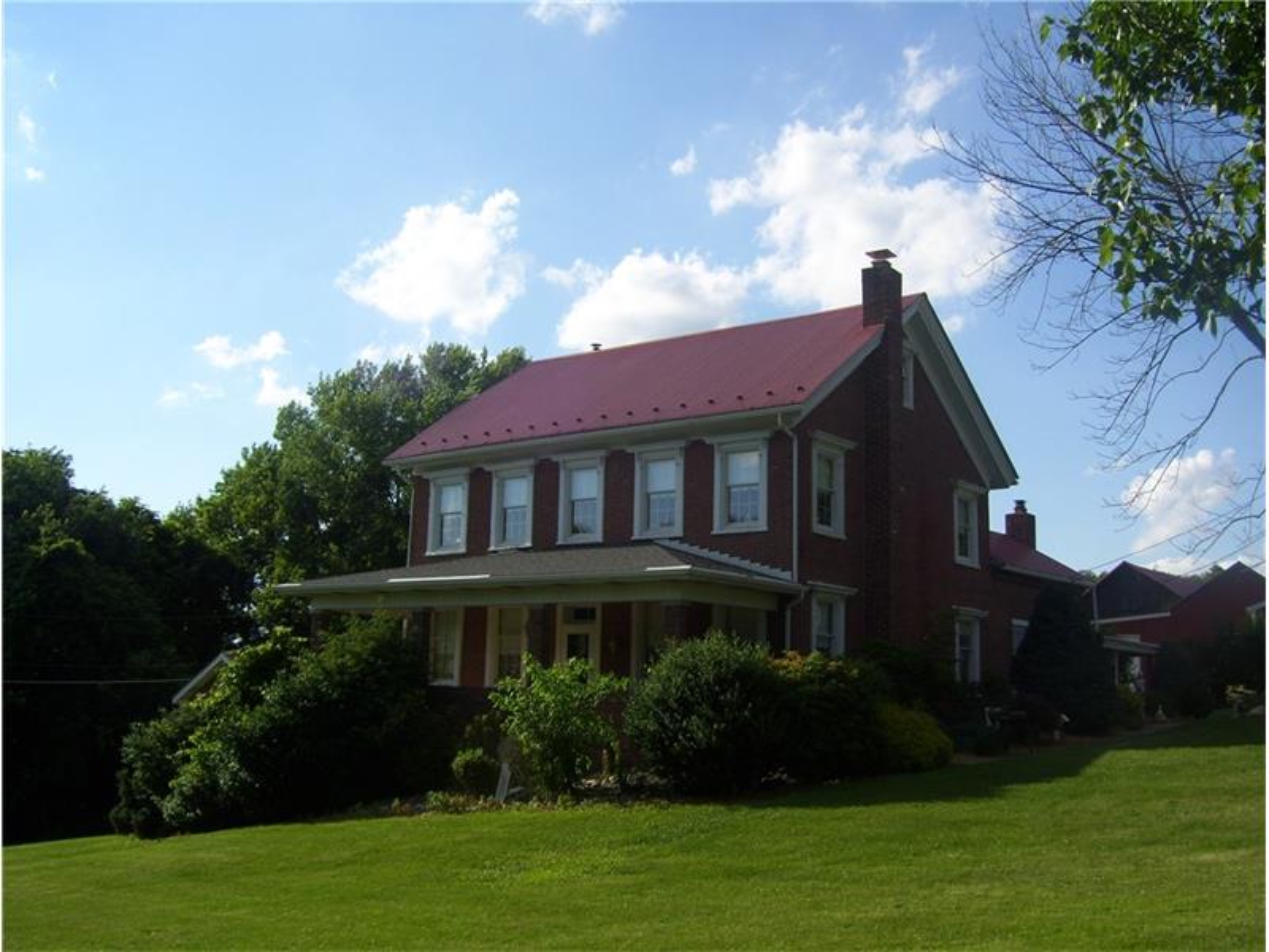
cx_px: 634
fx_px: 1320
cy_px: 476
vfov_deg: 39.7
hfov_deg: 51.4
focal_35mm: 36
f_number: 4.8
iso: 80
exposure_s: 1/400
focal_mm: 6
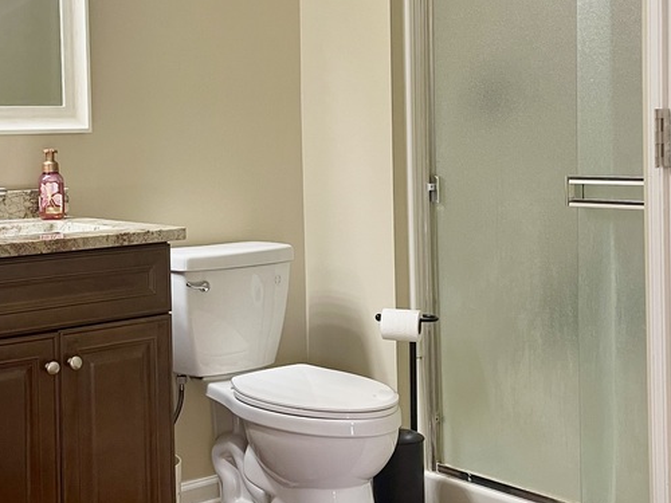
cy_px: 184
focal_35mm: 54
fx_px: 1047
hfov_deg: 35.0
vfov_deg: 26.9
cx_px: 196
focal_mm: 5.1
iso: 80
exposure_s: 1/60
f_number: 1.6
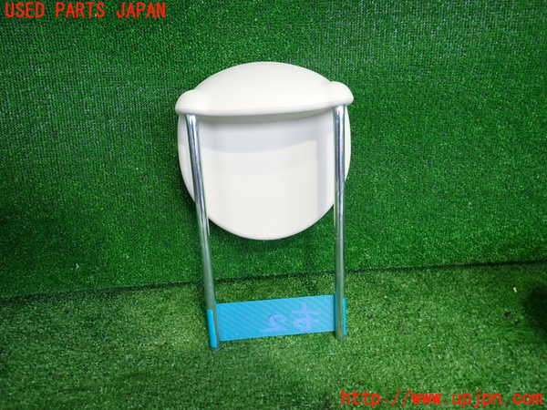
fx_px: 395
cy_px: 205
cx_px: 274
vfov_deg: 54.9
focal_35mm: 25
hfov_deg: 69.4
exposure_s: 1/30
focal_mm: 4.5
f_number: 2
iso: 200
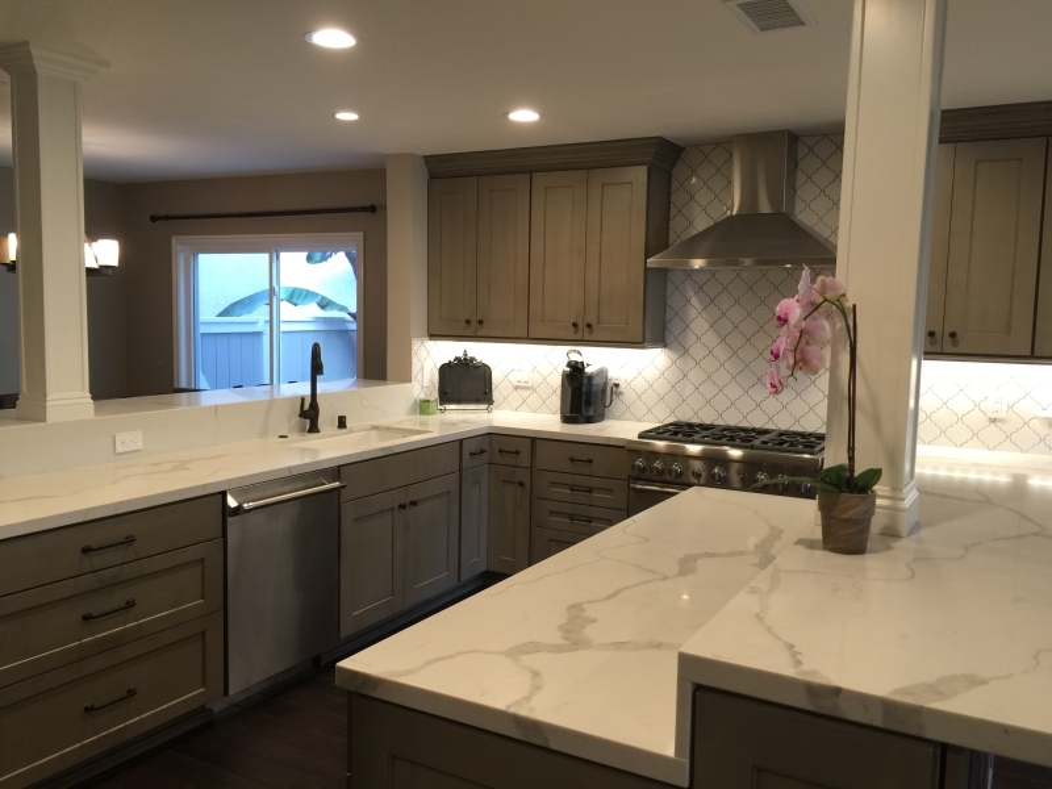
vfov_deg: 48.2
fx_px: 881
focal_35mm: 29
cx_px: 526
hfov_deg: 61.7
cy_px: 394
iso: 40
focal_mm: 4.15
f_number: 2.2
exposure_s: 1/30
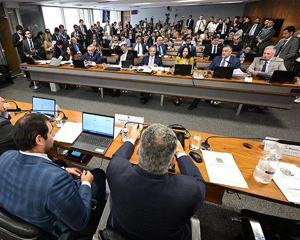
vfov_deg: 73.7
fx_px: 160
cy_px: 114
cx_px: 129
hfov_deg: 85.9
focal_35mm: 18
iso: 2000
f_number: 4.5
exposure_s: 1/100
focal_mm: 14
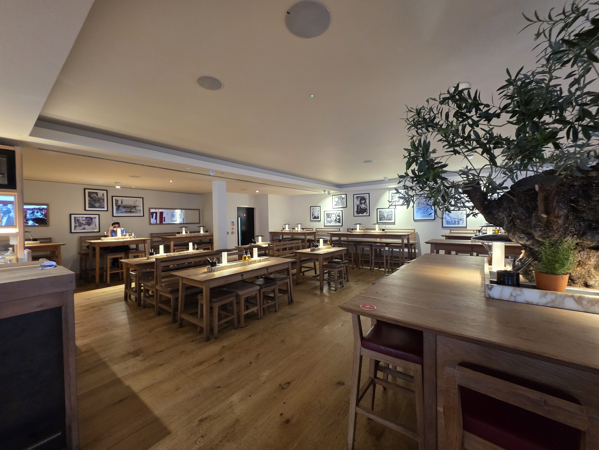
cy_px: 225
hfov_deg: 106.2
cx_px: 300
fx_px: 225
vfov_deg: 89.9
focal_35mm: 13
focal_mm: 2.2
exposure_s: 1/50
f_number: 1.9
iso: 400
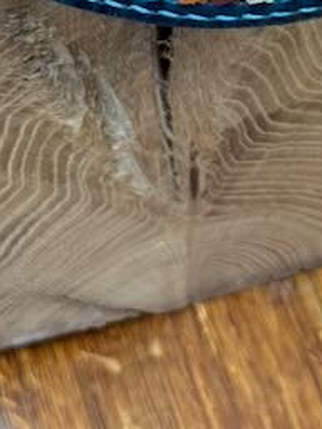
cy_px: -188
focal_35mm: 150
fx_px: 1860
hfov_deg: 9.8
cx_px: 287
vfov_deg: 12.6
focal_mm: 6.76
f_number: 1.78
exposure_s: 1/121
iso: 80
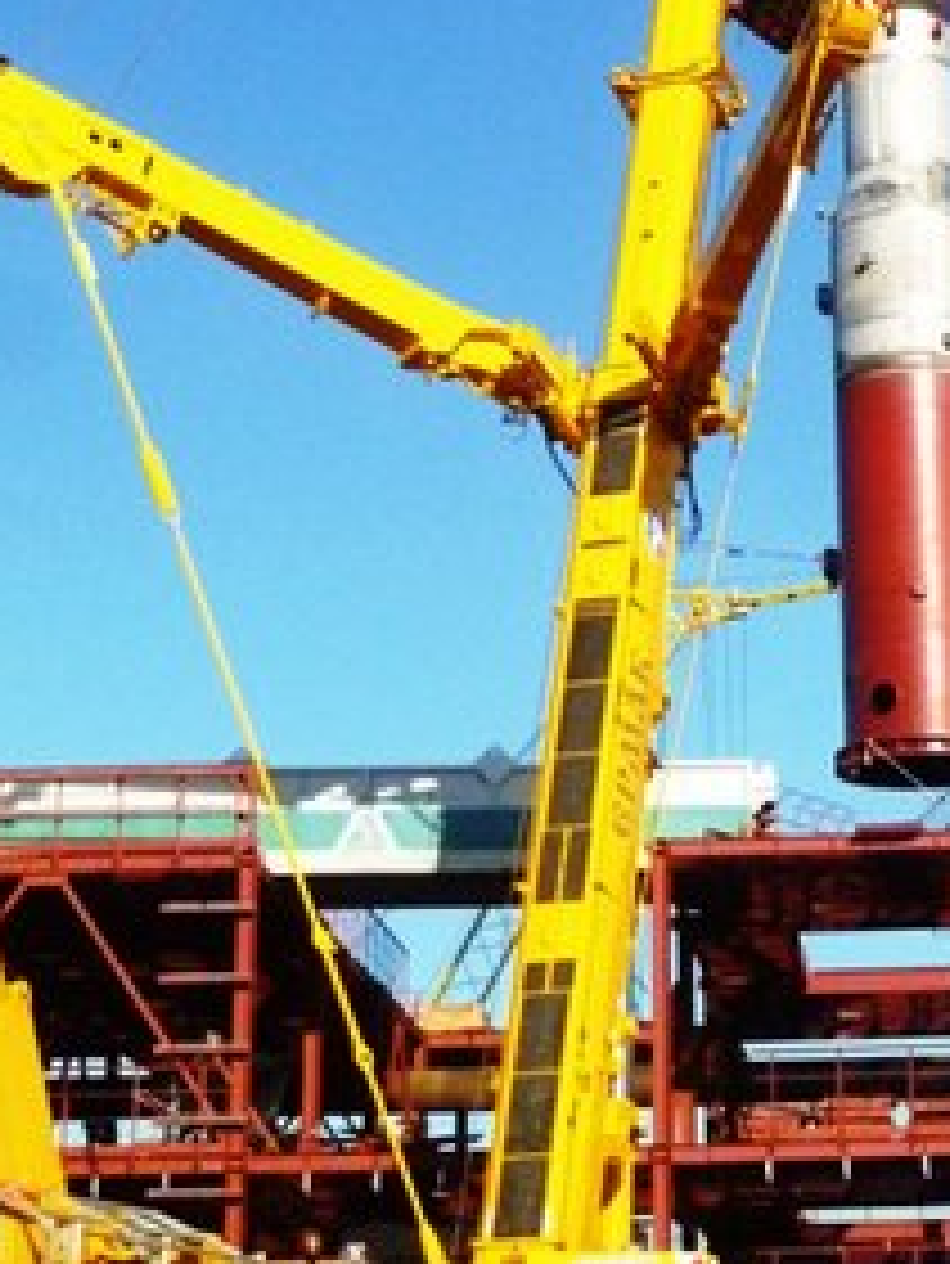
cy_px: 74
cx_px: 747
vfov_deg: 21.4
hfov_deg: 16.5
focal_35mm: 89
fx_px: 3254
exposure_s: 1/640
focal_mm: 8.4
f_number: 11
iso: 800
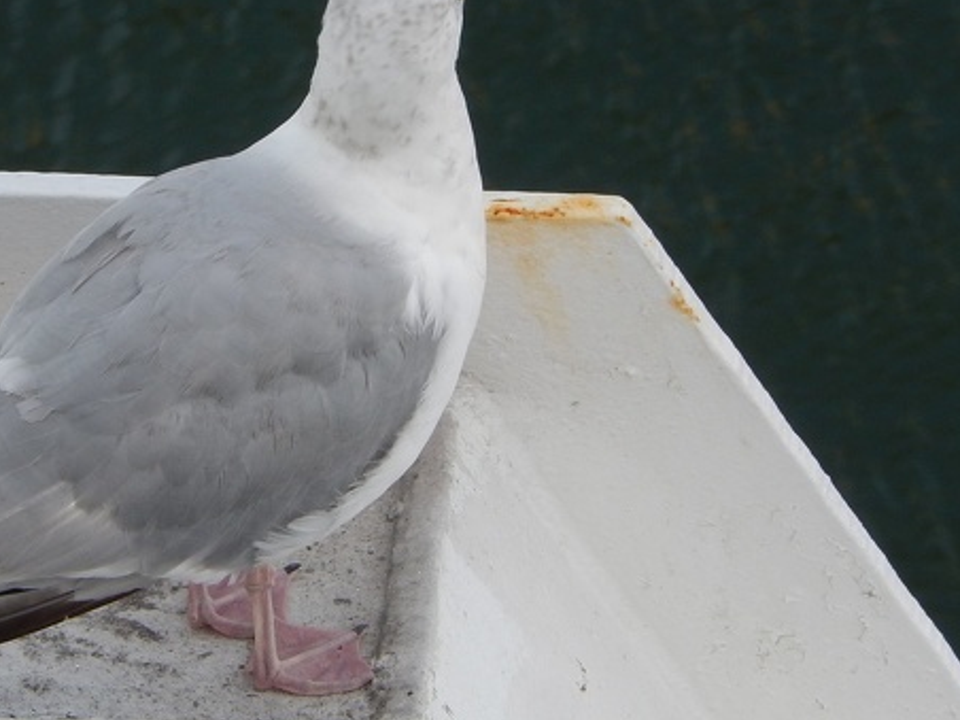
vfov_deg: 3.5
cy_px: 333
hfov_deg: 4.7
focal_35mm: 419
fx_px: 11620
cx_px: 289
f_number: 5.8
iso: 125
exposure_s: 1/200
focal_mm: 42.8
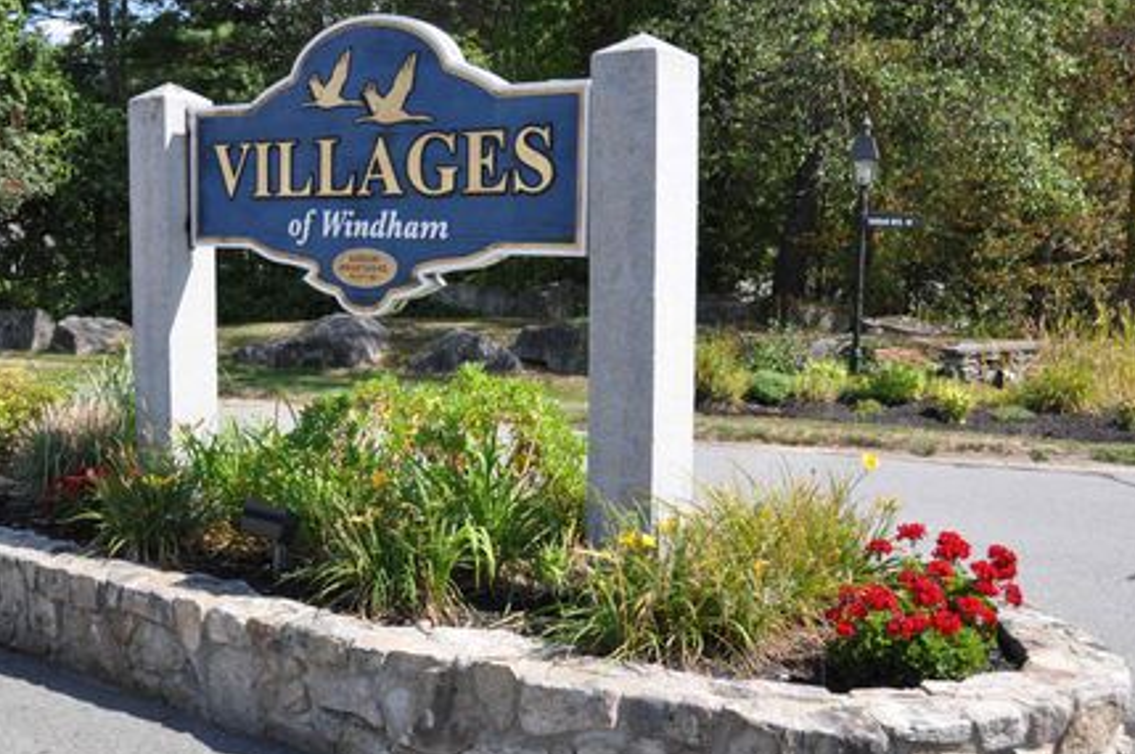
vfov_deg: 31.8
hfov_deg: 46.3
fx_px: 1323
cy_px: 365
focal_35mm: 42
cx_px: 484
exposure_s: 1/250
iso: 200
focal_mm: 24
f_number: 8
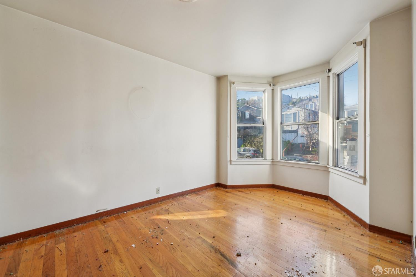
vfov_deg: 81.2
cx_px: 208
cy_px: 138
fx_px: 162
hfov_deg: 104.3
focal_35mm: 14
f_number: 8
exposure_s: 1/100
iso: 500
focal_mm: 14
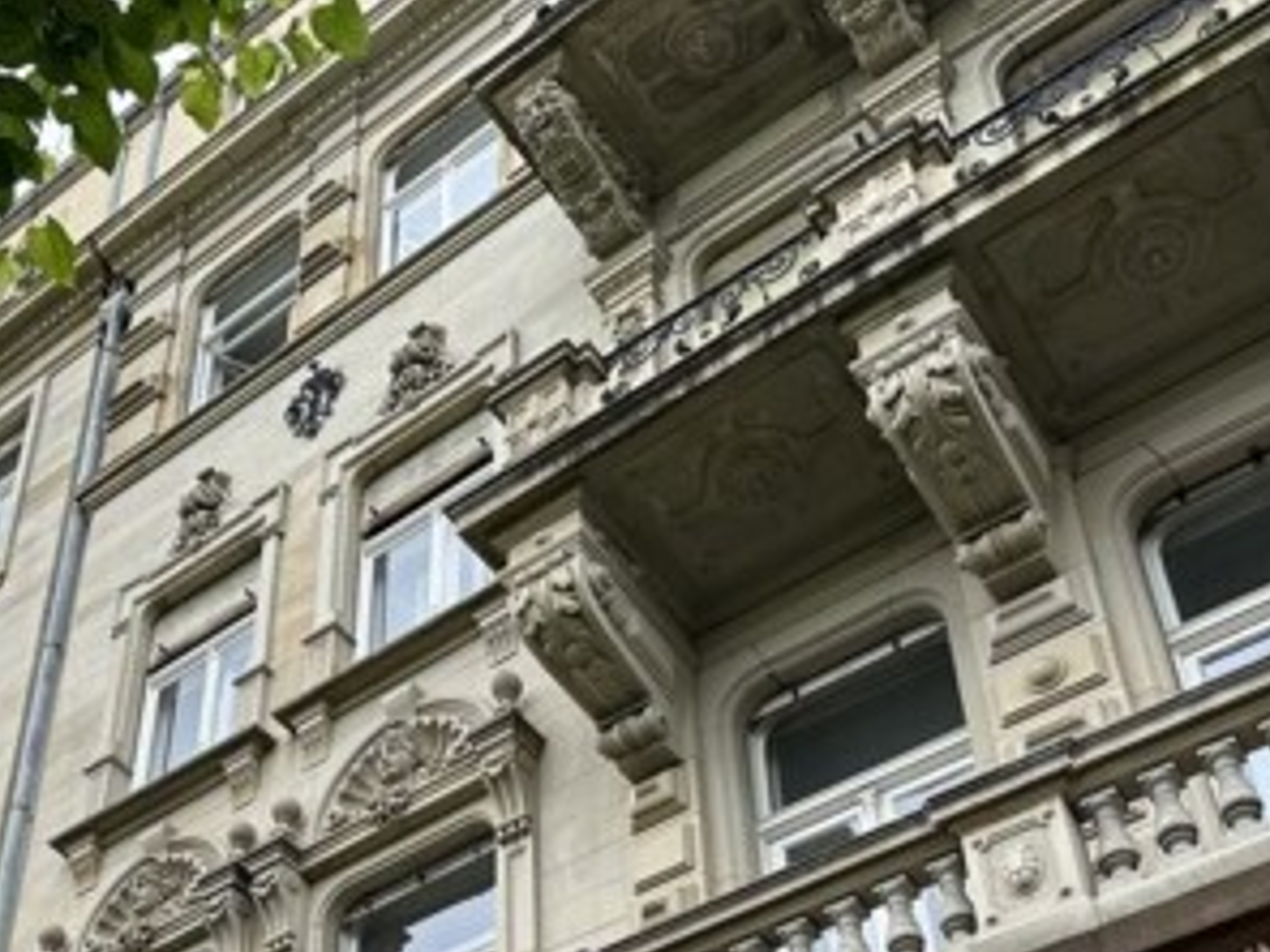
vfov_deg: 26.6
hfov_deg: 37.2
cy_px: 1003
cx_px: 444
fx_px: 1871
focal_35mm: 51
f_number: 1.78
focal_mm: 6.86
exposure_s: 1/1412
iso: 80
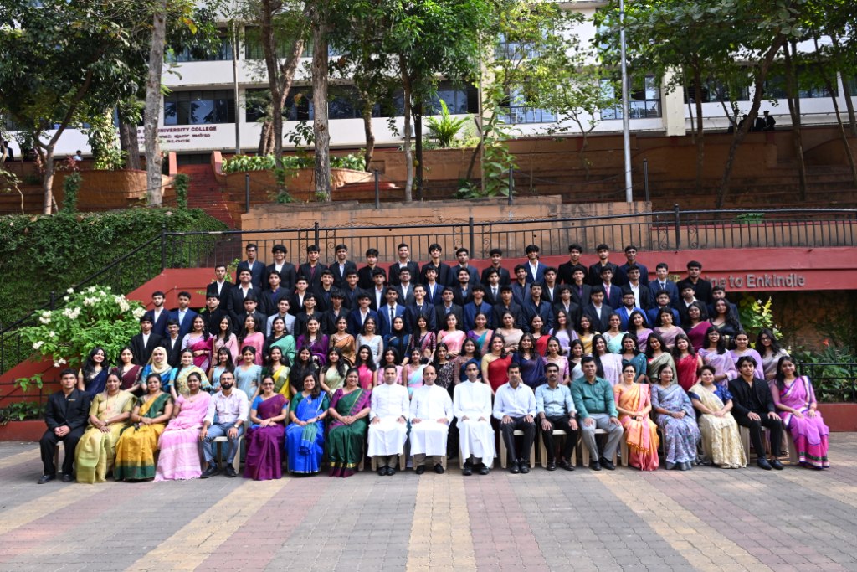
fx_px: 619
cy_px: 286
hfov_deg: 69.4
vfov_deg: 49.6
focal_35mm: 26
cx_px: 428
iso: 1000
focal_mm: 26
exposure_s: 1/250
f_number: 9
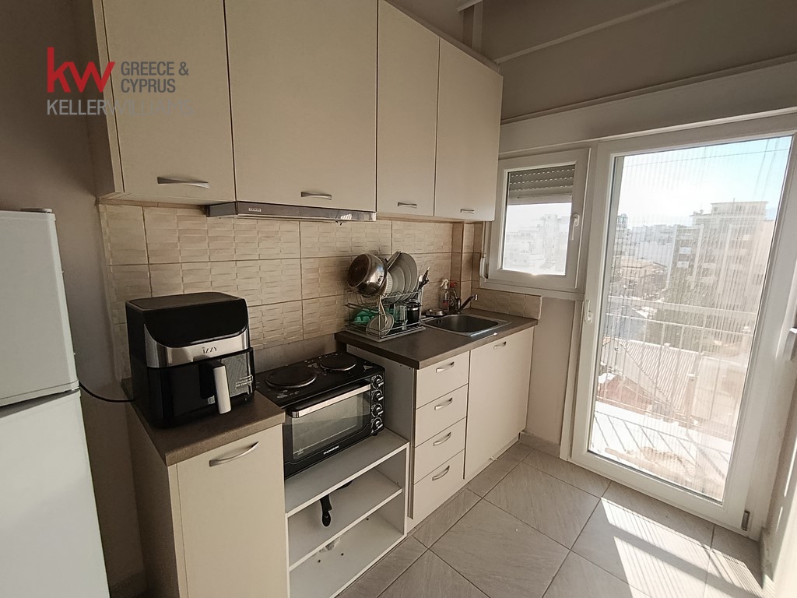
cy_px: 299
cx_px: 398
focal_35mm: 15
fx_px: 345
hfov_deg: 98.2
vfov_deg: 81.7
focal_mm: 1.65
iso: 85
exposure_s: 1/100
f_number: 2.2
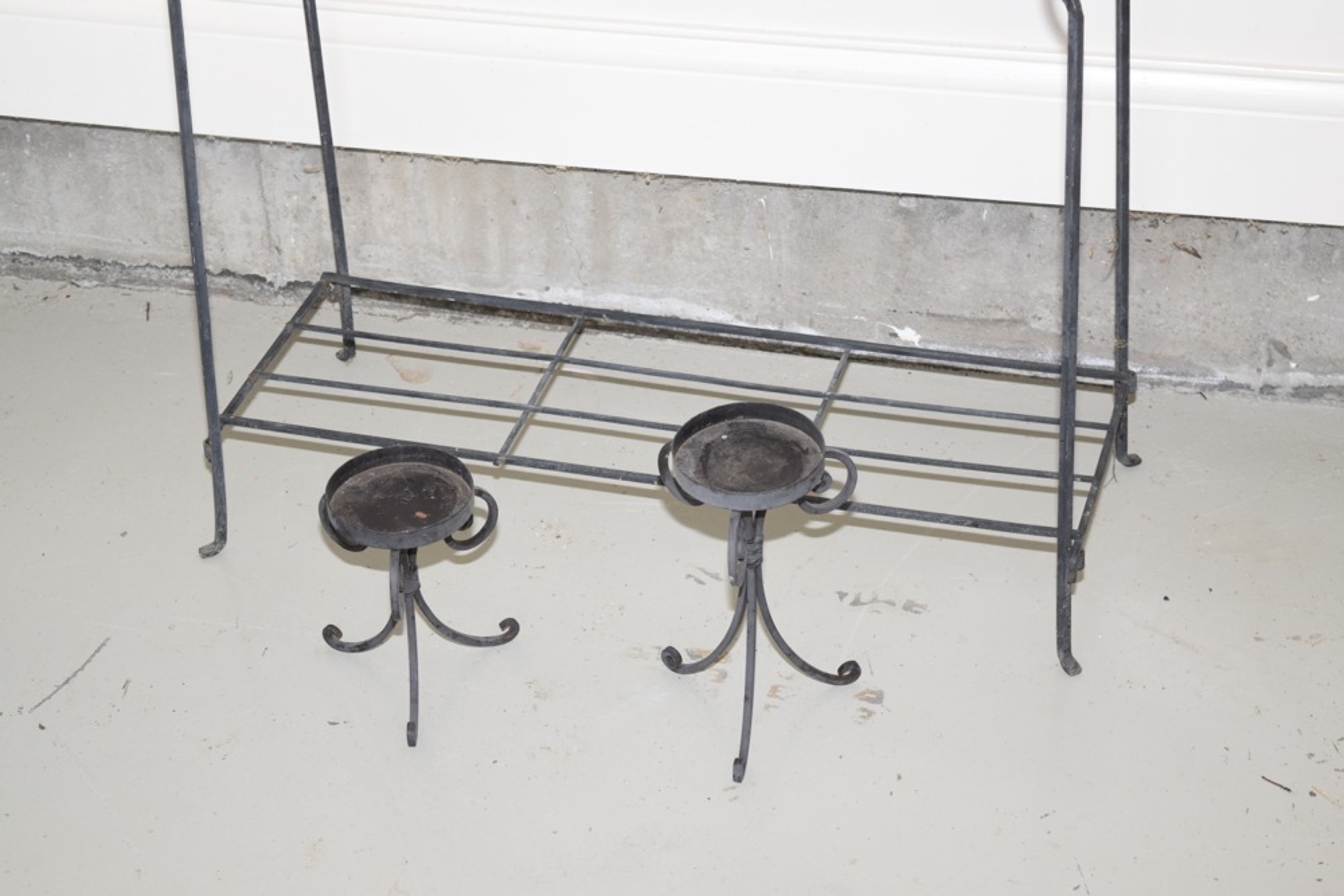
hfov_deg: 26.0
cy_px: 448
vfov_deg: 17.5
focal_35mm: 78
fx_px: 2912
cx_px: 672
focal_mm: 52
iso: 800
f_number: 5.6
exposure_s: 1/100
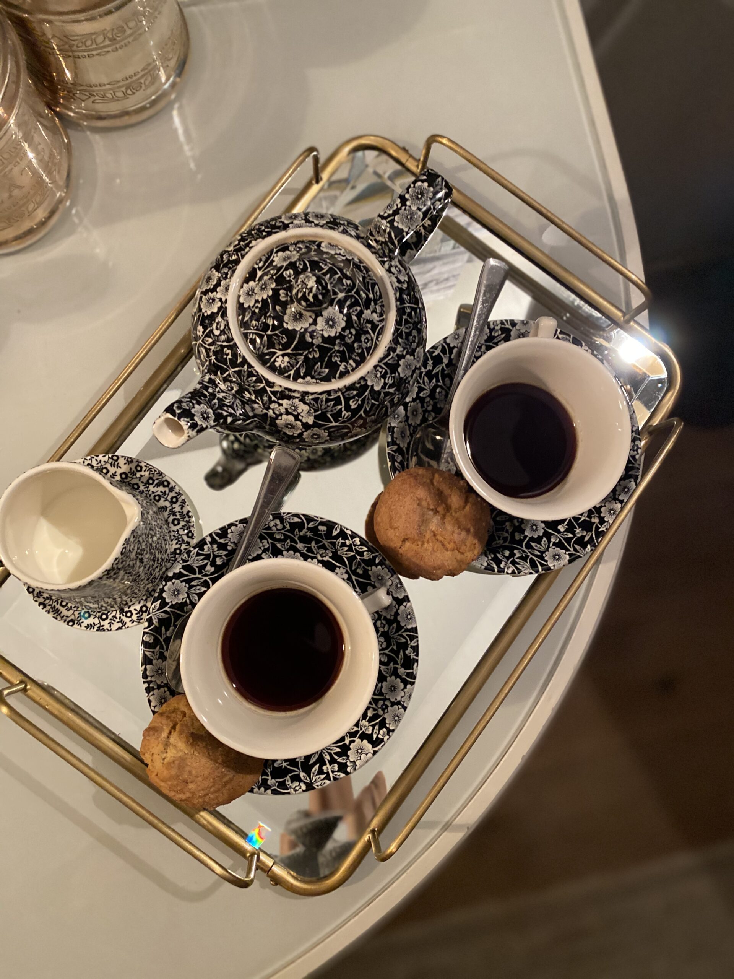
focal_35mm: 26
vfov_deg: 67.3
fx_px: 735
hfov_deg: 53.1
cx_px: 367
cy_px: 490
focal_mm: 4.25
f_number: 1.8
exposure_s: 1/60
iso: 500
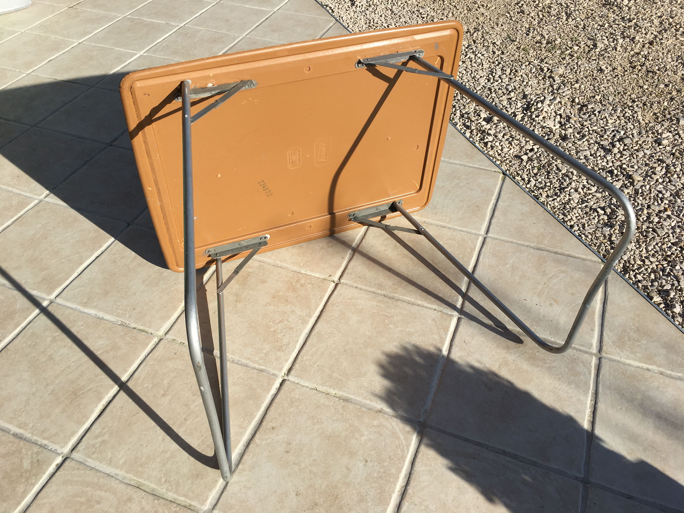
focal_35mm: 29
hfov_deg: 61.7
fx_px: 573
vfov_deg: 48.2
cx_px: 342
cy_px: 256
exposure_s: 1/1832
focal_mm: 4.15
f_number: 2.2
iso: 25
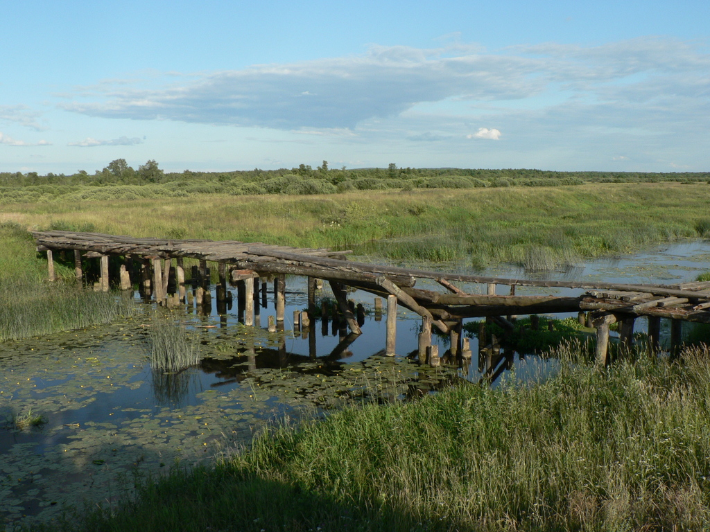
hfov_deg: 51.4
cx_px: 355
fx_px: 738
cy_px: 266
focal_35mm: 36
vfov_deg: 39.7
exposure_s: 1/400
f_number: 5
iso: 80
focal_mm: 6
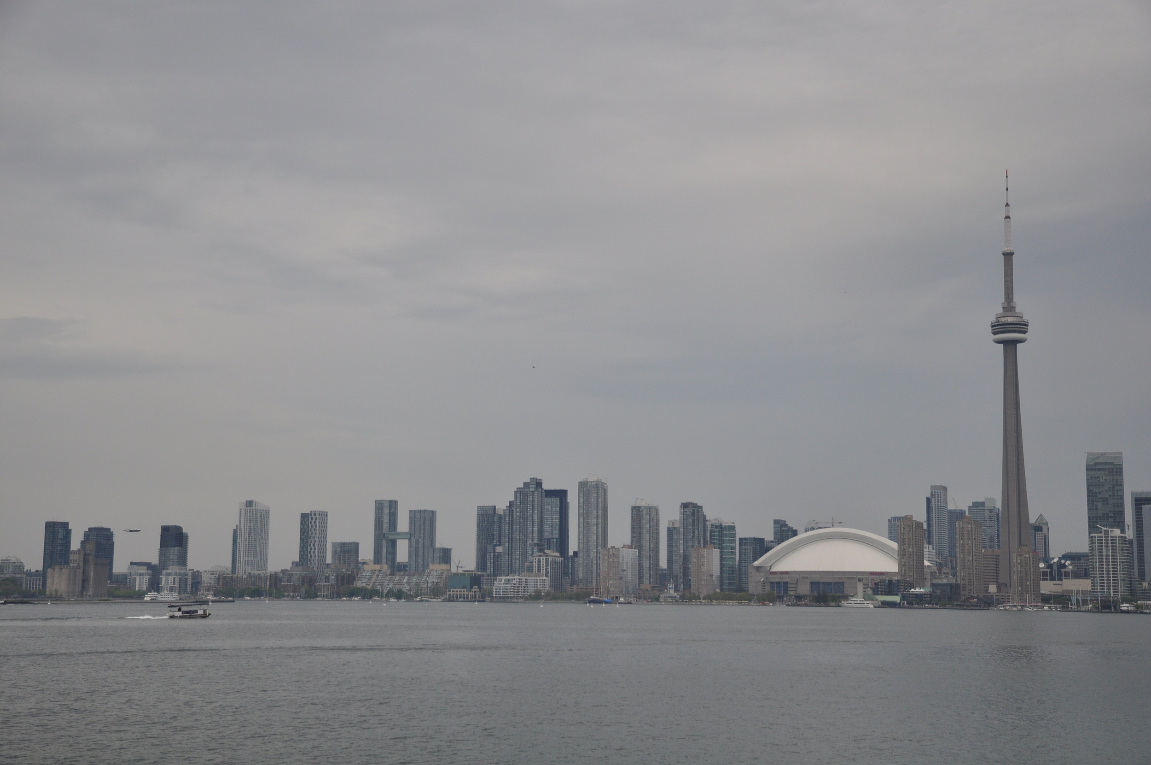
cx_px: 576
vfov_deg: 28.0
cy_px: 382
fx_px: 1533
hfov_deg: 41.2
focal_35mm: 48
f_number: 4.8
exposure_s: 1/4000
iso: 280
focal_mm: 32
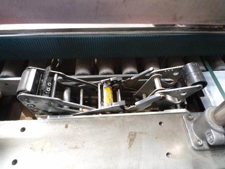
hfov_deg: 69.4
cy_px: 84
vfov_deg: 54.9
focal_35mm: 25
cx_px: 112
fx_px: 162
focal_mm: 4.4
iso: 320
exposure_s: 1/30
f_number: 2.8
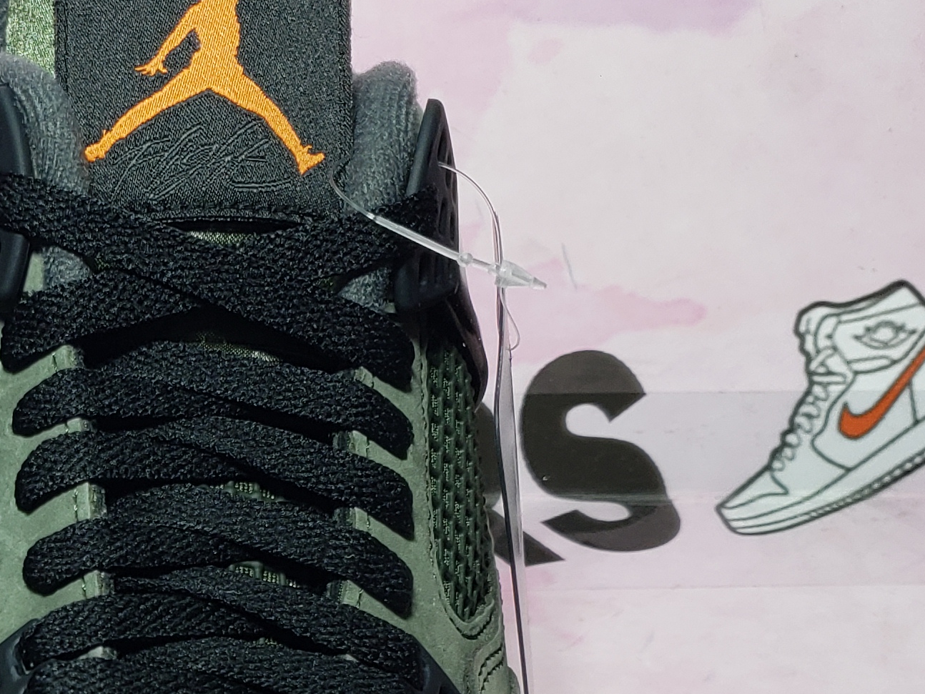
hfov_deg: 22.9
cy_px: 786
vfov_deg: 17.5
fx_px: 2165
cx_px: -51
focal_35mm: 81
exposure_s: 1/253
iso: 50
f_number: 1.5
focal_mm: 4.3
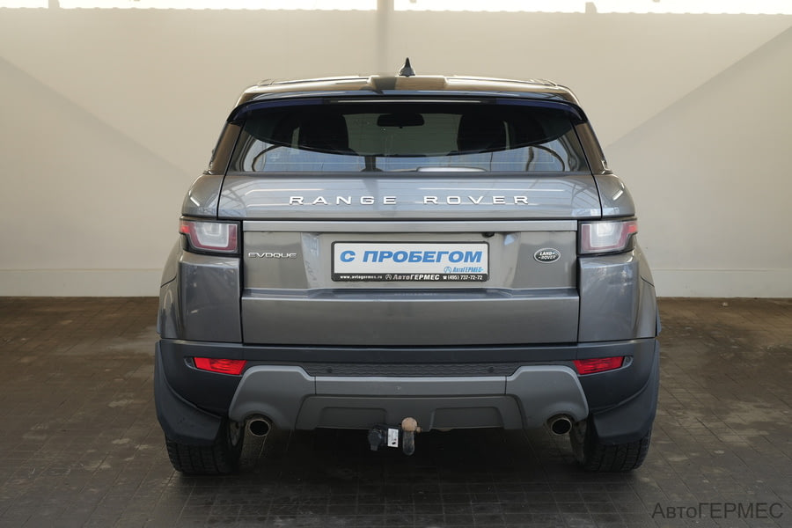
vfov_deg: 28.6
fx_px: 1034
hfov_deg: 41.9
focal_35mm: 47
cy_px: 264
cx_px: 396
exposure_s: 1/200
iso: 640
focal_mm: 47
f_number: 6.3
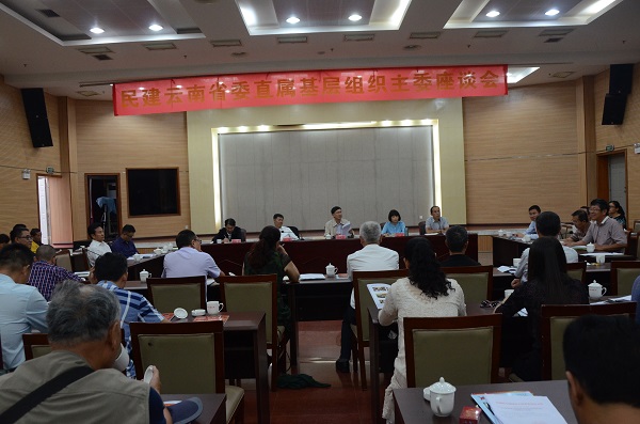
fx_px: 532
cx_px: 320
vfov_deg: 43.4
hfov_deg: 62.0
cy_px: 212
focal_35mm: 30
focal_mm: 20
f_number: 5
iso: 1600
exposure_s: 1/100
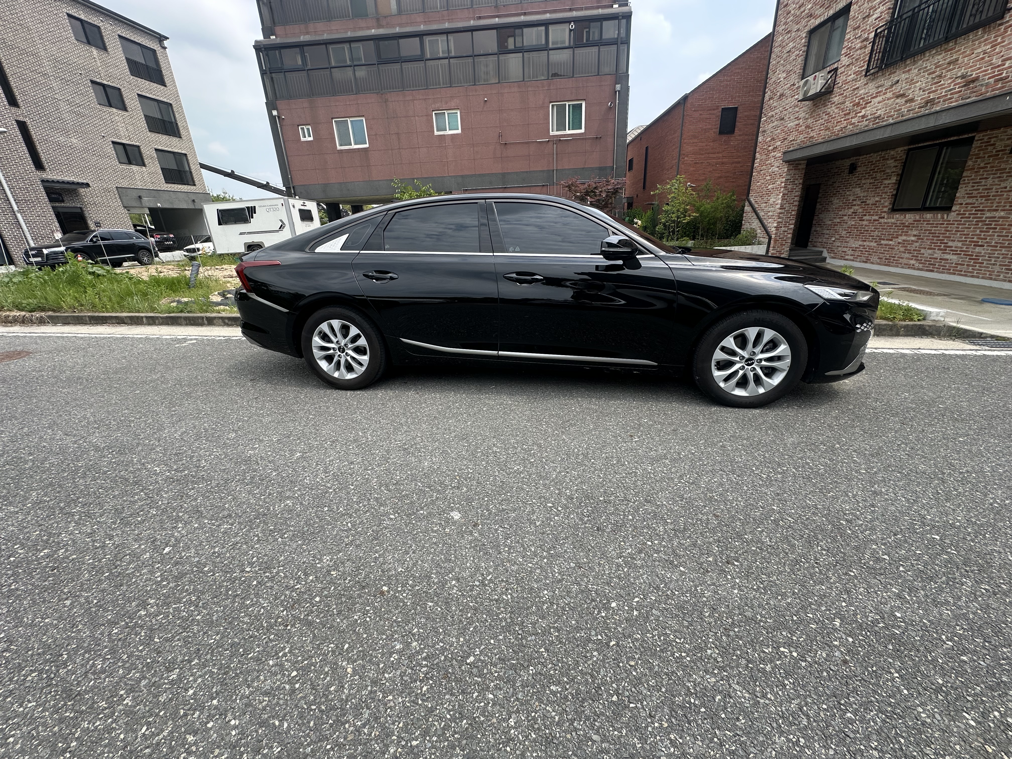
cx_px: 506
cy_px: 380
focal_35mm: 14
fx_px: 409
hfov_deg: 102.1
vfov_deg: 85.7
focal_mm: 2.22
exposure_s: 1/812
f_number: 2.2
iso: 40
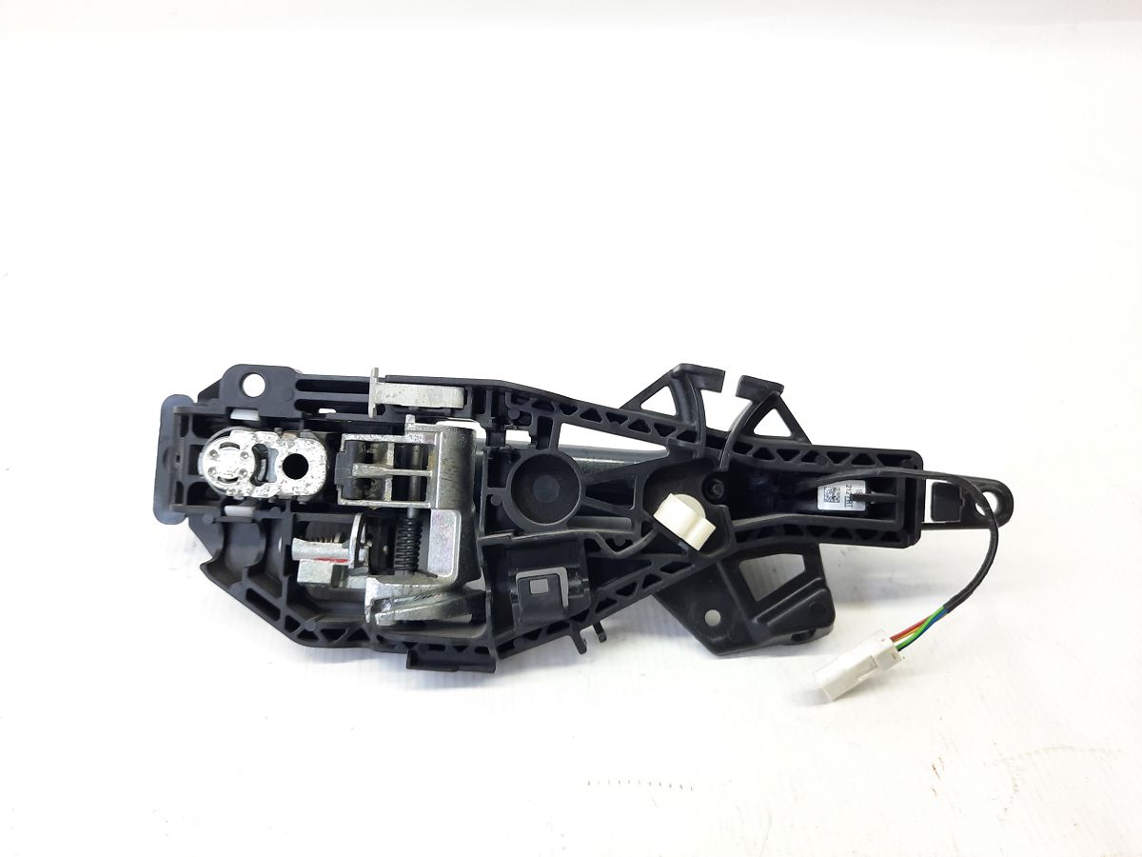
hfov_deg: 69.4
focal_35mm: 25
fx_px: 825
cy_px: 428
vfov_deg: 54.9
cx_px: 571
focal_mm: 4.6
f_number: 2
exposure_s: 1/50
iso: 100
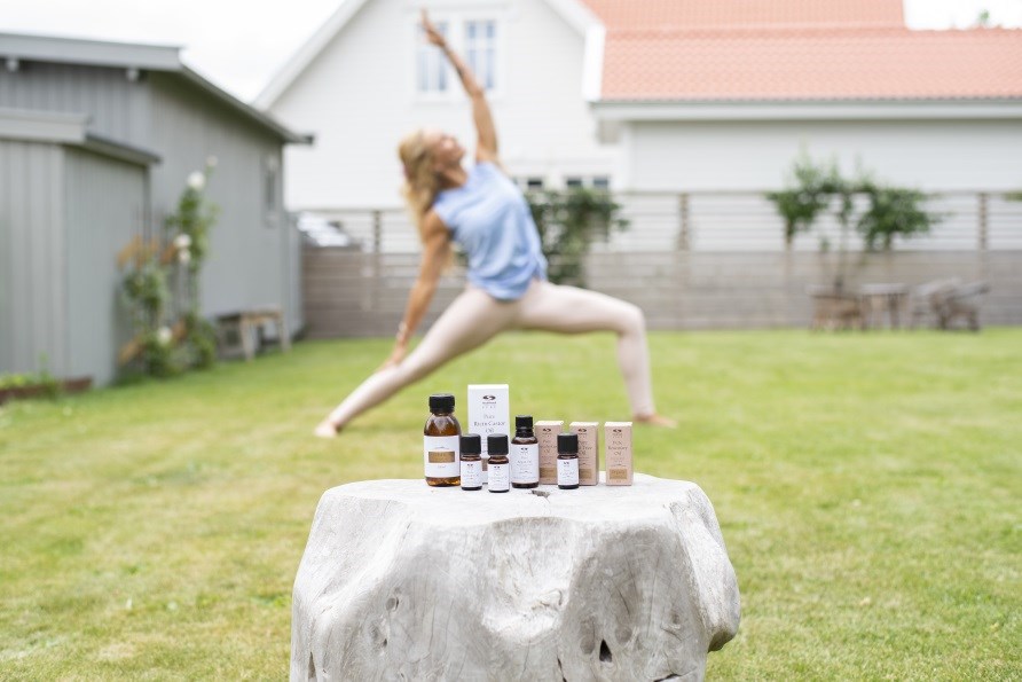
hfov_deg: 39.6
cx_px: 511
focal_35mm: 50
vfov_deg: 27.0
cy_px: 341
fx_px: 1420
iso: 400
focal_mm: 50
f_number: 3.5
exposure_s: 1/1250
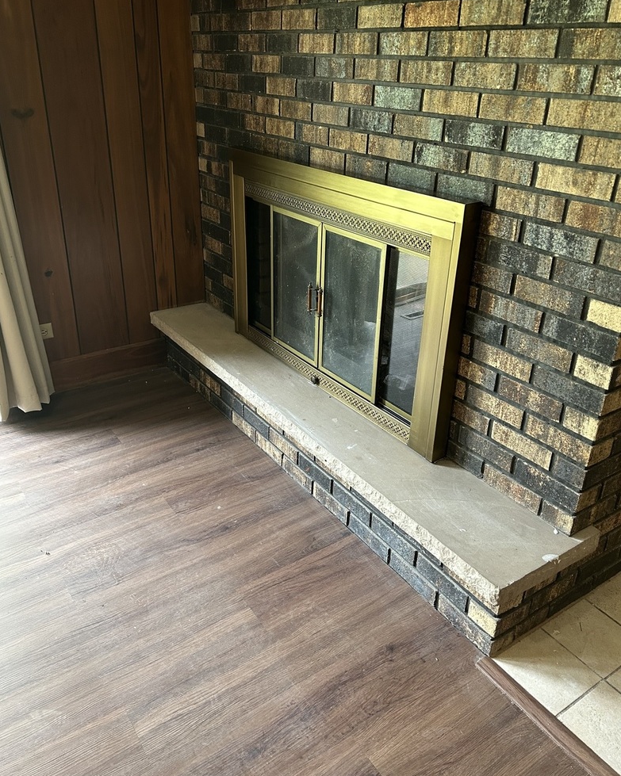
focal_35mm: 28
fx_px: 643
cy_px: 371
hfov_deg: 51.5
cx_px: 308
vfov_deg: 62.2
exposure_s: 1/60
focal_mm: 5.7
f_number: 1.5
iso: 250
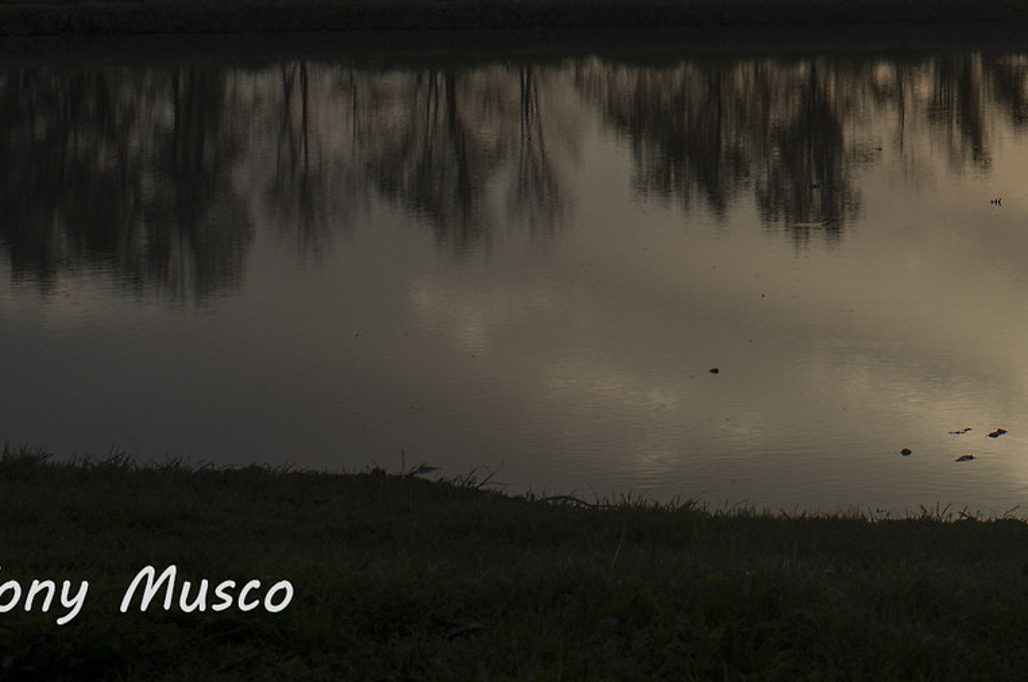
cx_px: 1484
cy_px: -390
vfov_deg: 7.9
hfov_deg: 11.7
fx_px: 4845
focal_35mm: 170
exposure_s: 1/320
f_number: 10
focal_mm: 36
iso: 100
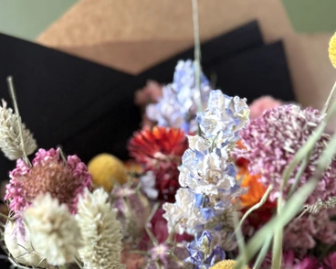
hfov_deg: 33.6
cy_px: 291
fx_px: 557
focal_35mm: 56
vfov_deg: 25.3
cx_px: 186
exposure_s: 1/60
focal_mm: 6.76
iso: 200
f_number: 1.78
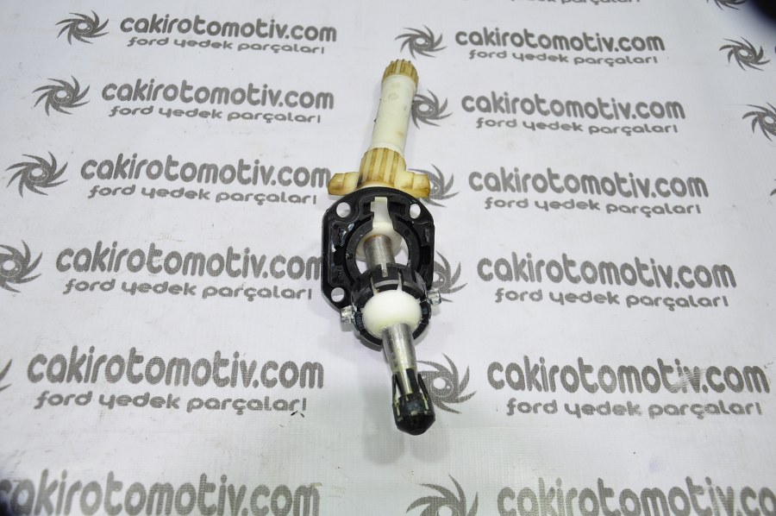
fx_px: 807
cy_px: 258
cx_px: 388
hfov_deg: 51.3
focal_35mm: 38
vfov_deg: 35.4
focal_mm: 25
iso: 200
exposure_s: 1/40
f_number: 5
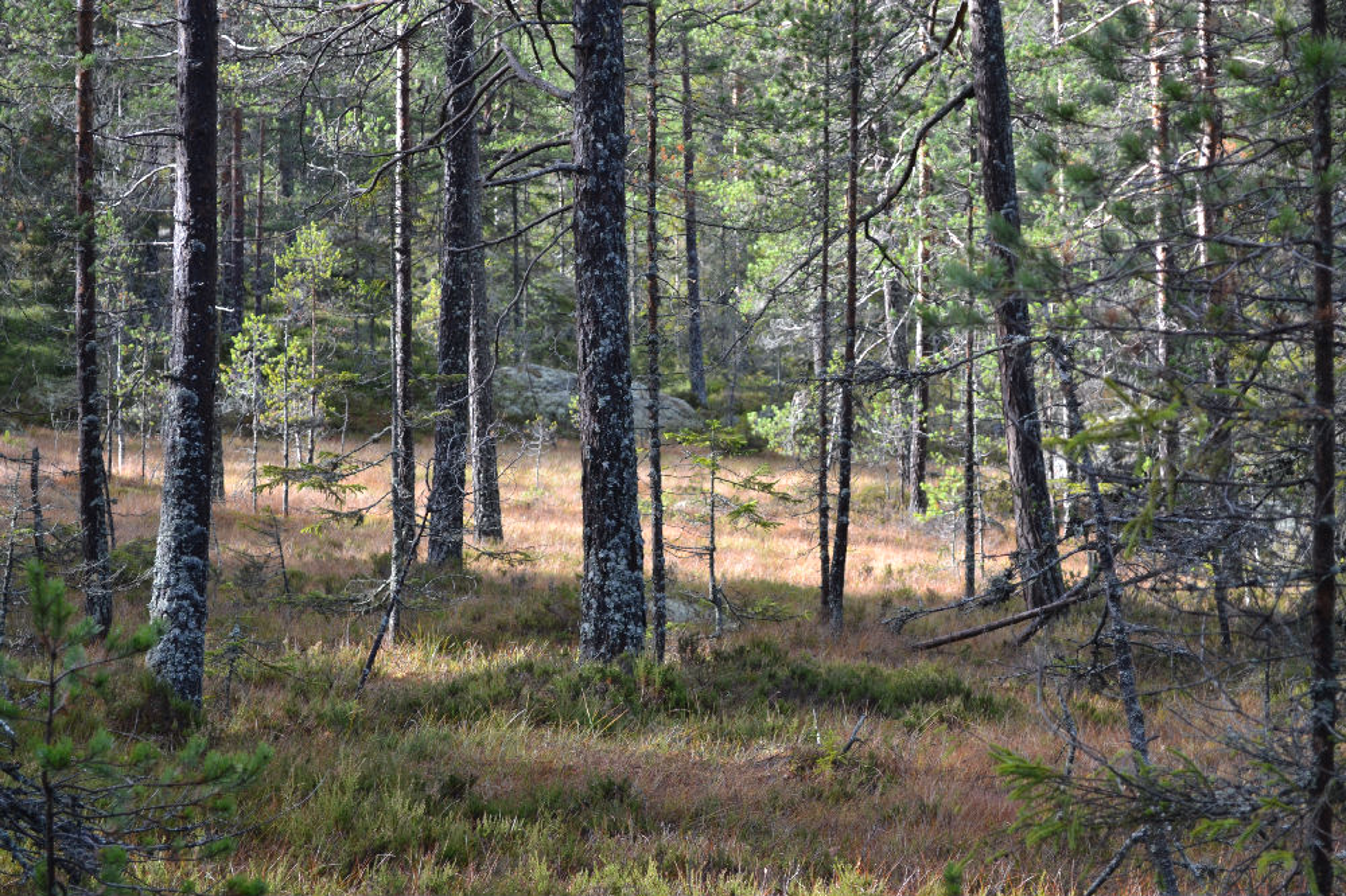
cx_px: 673
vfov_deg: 16.5
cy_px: 448
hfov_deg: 24.6
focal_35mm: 82
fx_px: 3083
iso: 250
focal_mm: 55
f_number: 5.6
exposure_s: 1/125
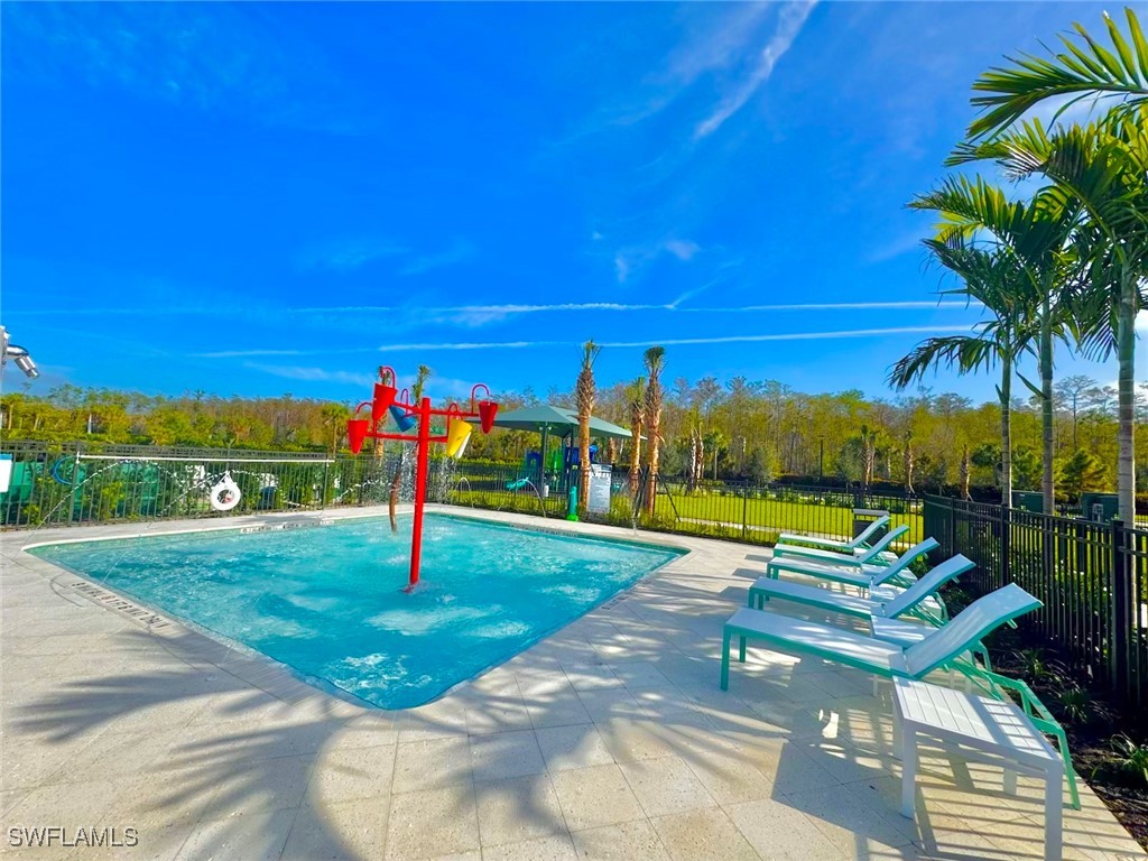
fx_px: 464
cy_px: 430
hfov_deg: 102.1
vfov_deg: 85.7
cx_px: 574
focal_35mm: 14
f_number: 2.2
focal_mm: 2.22
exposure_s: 1/2415
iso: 50
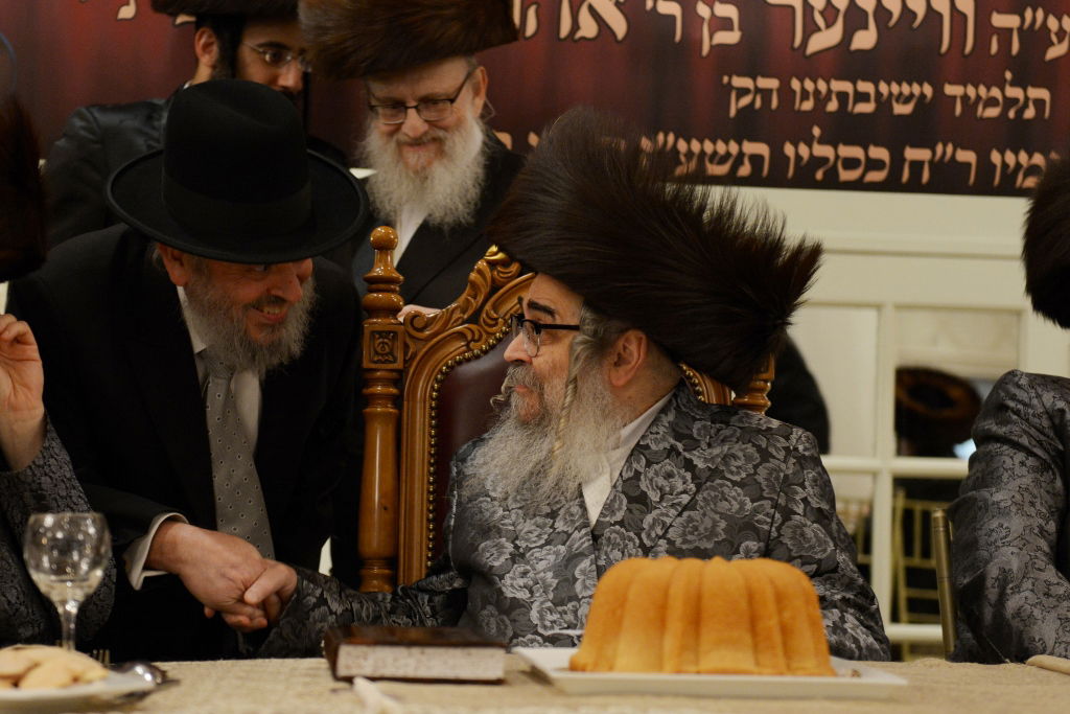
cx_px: 535
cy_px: 357
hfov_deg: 33.4
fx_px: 1783
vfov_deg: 22.6
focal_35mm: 60
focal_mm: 60
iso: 1600
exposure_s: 1/100
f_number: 2.8
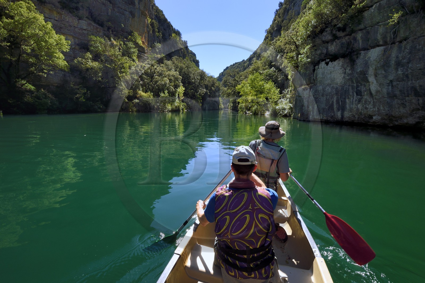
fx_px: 201
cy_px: 142
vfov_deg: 70.3
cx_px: 212
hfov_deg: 93.3
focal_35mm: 17
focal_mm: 17
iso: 400
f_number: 16
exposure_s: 1/160
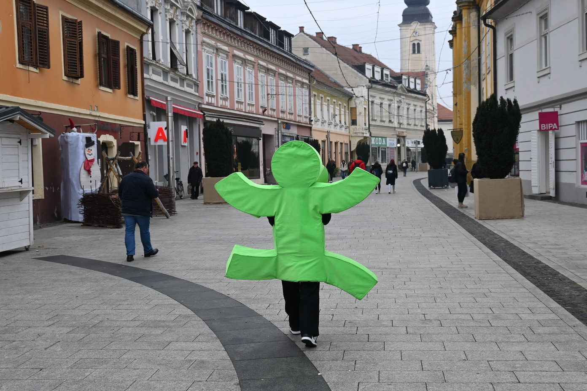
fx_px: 746
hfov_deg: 43.0
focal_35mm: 46
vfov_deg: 29.4
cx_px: 294
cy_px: 196
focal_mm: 30.5
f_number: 5
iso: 200
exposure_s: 1/250
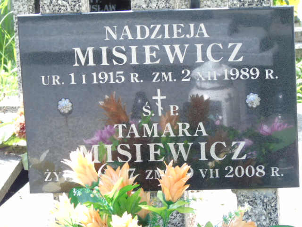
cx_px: 151
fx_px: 1623
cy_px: 114
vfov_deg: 8.0
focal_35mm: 186
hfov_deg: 10.6
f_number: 5
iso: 200
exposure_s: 1/125
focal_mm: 33
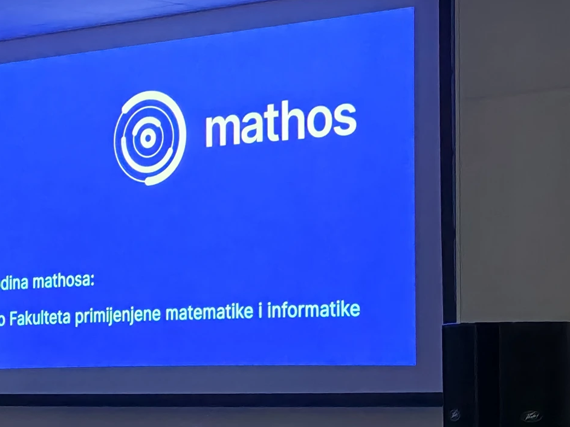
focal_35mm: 152
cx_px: 187
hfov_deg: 13.0
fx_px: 2503
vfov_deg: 9.8
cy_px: 275
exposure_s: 1/50
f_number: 2.4
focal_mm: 8.67
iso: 500
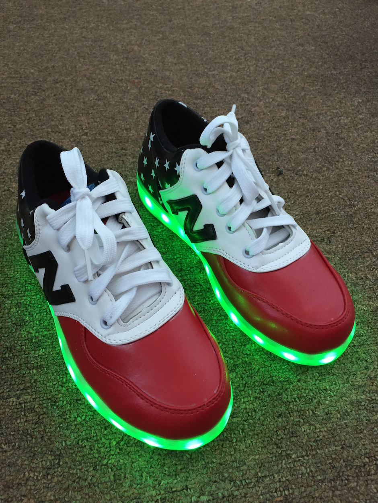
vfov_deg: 61.7
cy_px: 252
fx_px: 422
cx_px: 189
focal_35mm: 29
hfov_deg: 48.2
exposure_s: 1/30
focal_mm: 4.15
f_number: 2.2
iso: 100
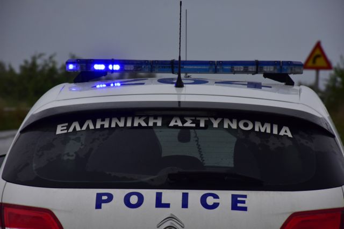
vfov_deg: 6.5
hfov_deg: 9.8
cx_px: 172
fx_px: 2007
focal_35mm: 210
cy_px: 114
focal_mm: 140
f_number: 7.1
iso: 640
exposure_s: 1/3195
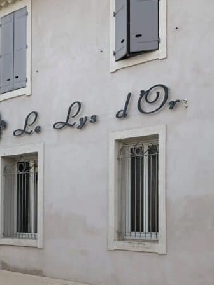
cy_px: 211
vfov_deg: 29.8
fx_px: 528
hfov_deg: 22.4
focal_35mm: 64
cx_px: 25
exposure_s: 1/324
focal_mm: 3.99
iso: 20
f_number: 1.8
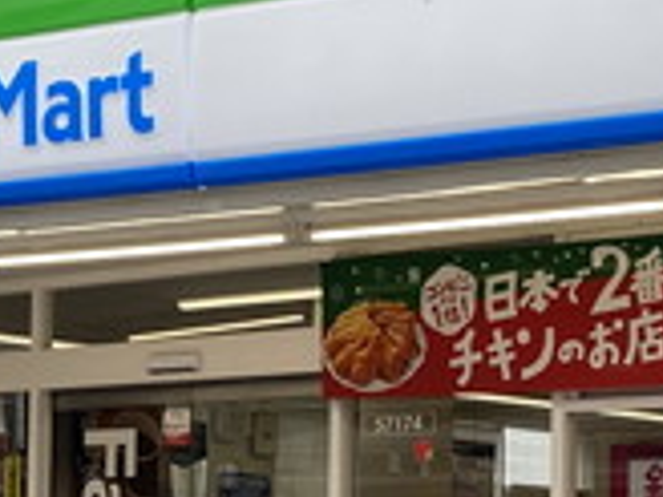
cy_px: 461
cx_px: 271
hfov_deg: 15.5
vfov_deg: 11.6
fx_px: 2432
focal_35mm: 127
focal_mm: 4.25
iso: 32
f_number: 1.8
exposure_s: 1/229
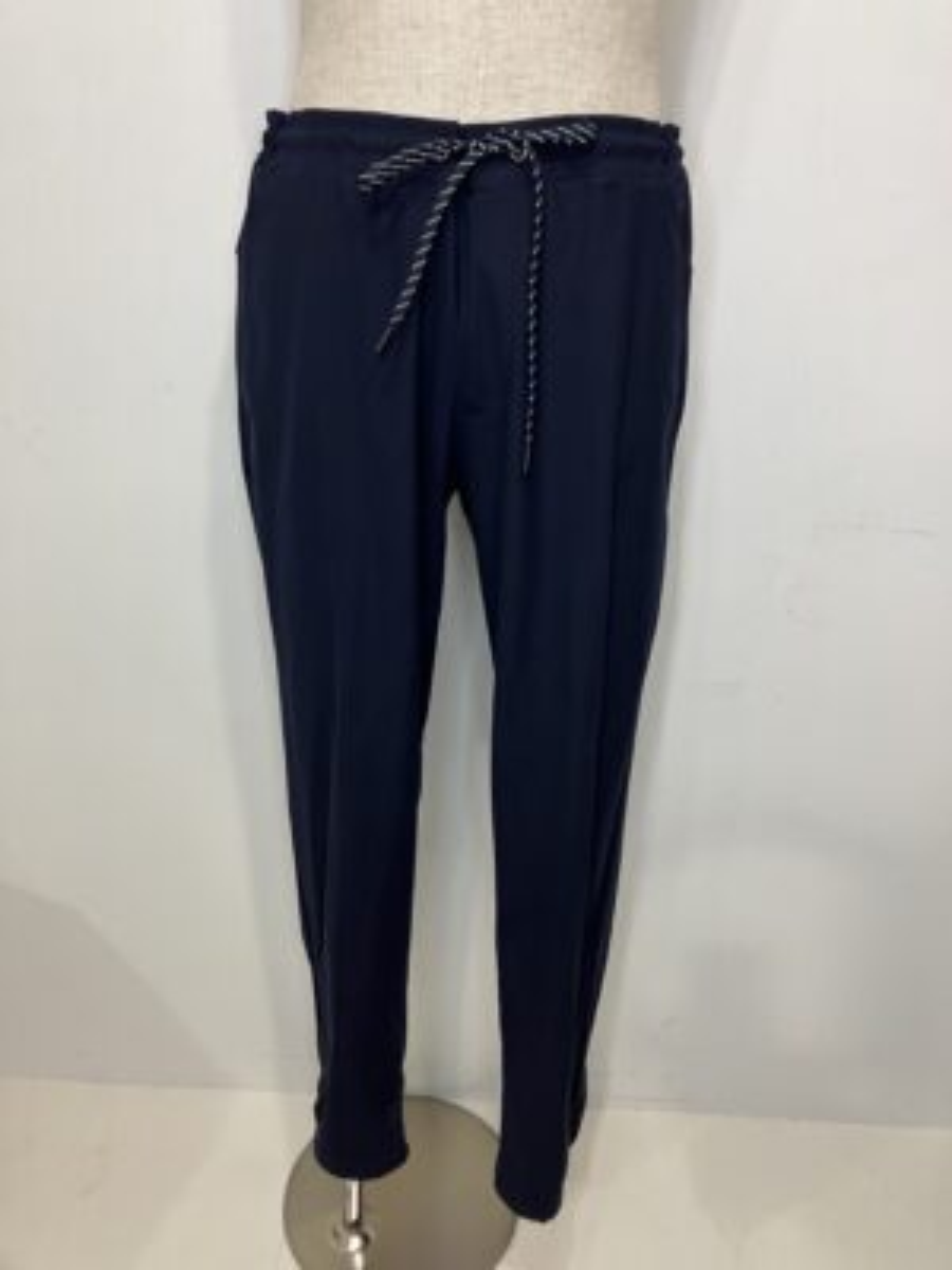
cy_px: 635
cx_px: 476
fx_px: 1027
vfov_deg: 63.4
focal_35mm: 28
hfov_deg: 49.7
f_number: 1.8
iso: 125
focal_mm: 3.99
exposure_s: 1/50
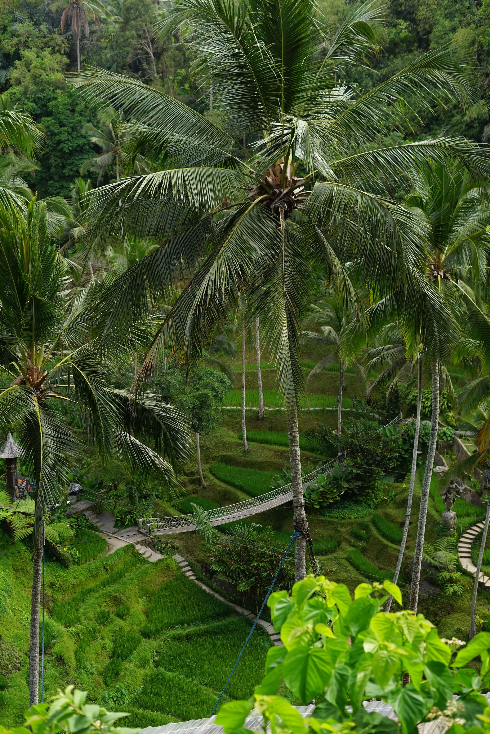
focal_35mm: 50
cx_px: 245
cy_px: 367
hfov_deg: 27.0
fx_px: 1021
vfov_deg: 39.6
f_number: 3.5
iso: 100
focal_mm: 50
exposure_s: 1/250
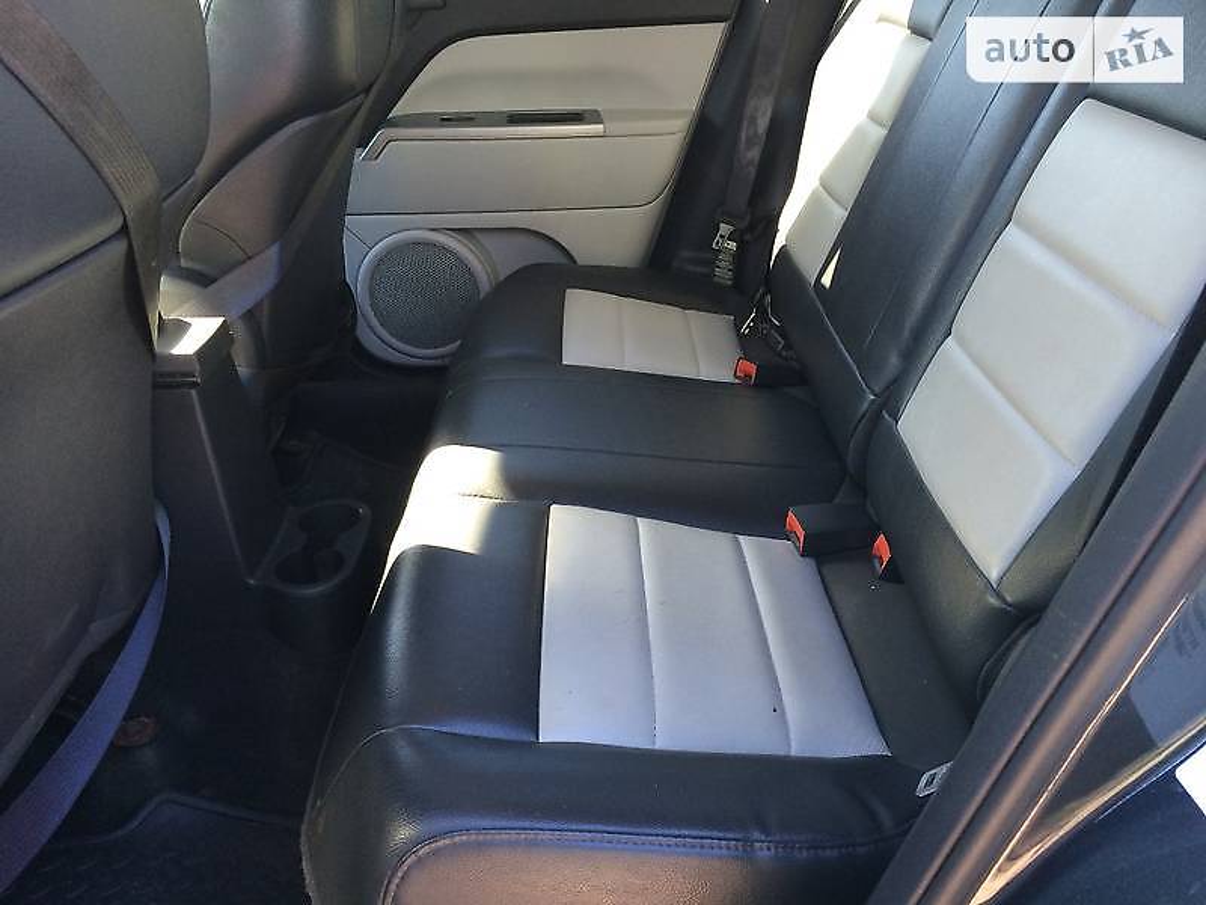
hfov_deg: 61.7
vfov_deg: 48.2
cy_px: 452
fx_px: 1010
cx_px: 603
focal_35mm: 29
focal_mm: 4.2
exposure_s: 1/33
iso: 50
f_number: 2.2
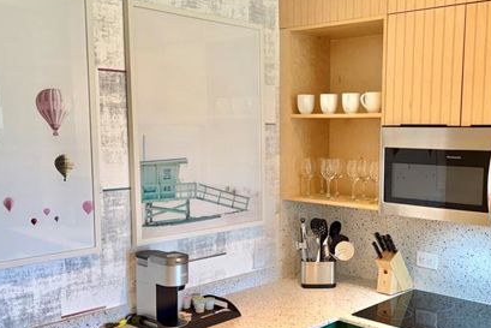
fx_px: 587
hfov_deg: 44.7
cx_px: 331
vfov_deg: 31.2
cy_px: 191
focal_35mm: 43
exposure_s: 1/120
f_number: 1.78
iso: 200
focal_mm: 6.76
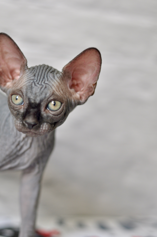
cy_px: 118
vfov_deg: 27.0
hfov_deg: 18.1
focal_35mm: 75
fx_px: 492
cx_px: 78
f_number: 2.2
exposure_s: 1/200
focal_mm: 50
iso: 500
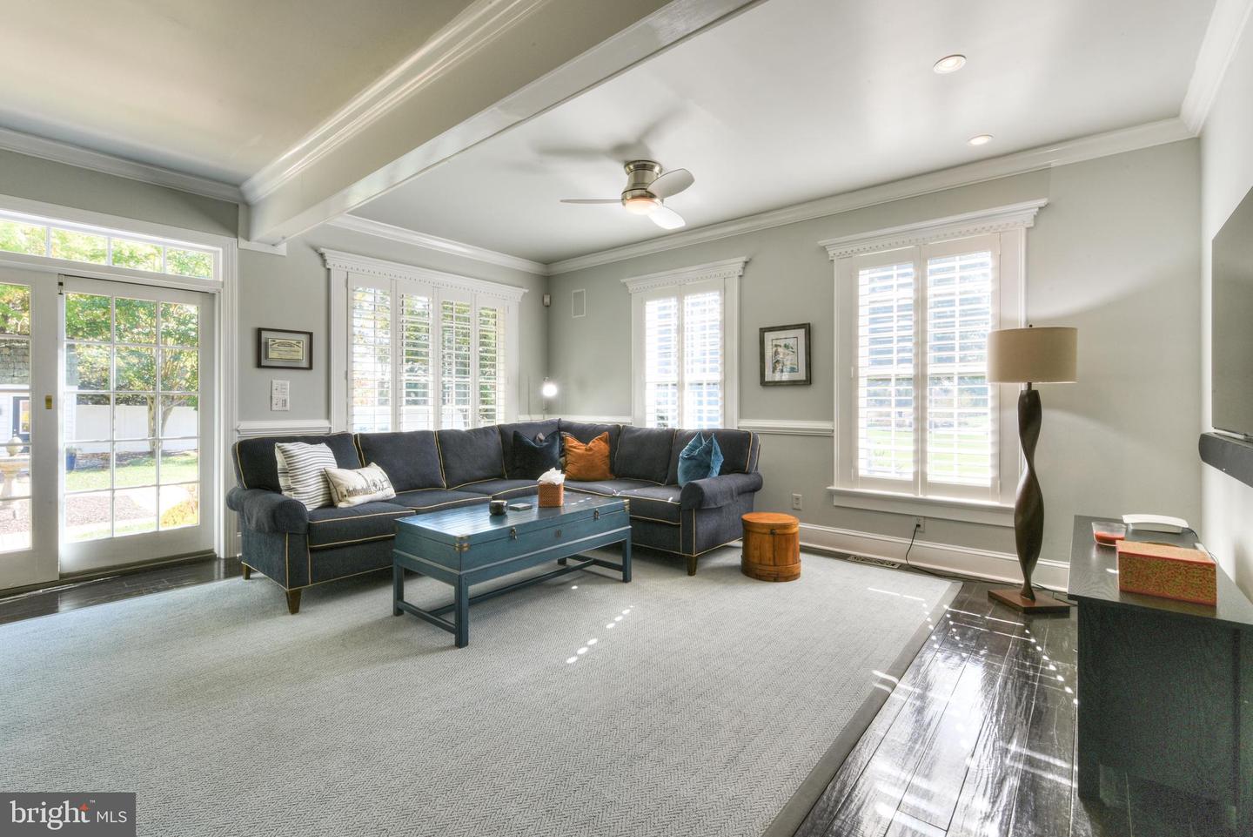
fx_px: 557
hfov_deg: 96.7
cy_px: 418
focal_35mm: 16
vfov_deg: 73.8
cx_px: 626
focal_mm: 16
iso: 100
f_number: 22
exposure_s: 1/2.5
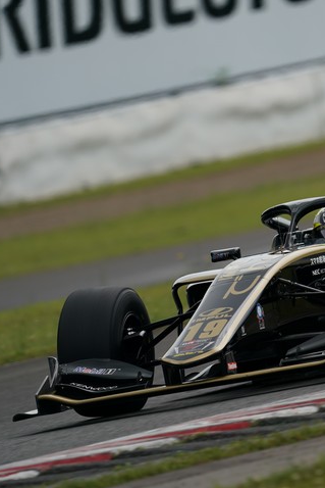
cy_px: 244
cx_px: 305
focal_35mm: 904
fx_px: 12232
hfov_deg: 1.5
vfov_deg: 2.3
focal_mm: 600
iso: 200
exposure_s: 1/800
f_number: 6.3
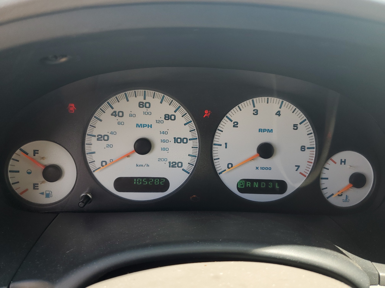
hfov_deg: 67.3
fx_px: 289
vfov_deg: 53.1
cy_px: 144
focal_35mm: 26
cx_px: 192
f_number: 1.5
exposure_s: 1/303
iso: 50
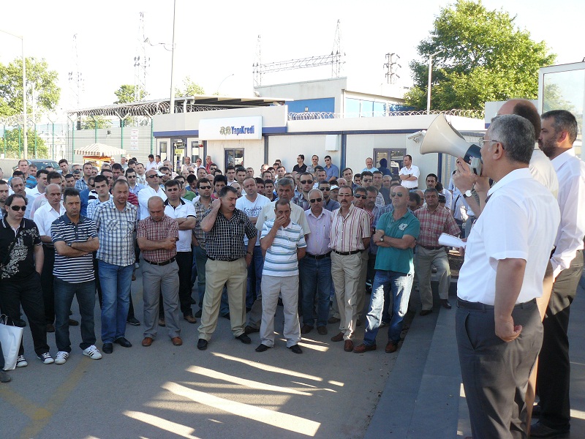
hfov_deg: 51.4
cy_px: 220
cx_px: 292
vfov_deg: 39.7
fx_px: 608
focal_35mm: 36
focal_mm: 6
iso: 100
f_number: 4
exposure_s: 1/160
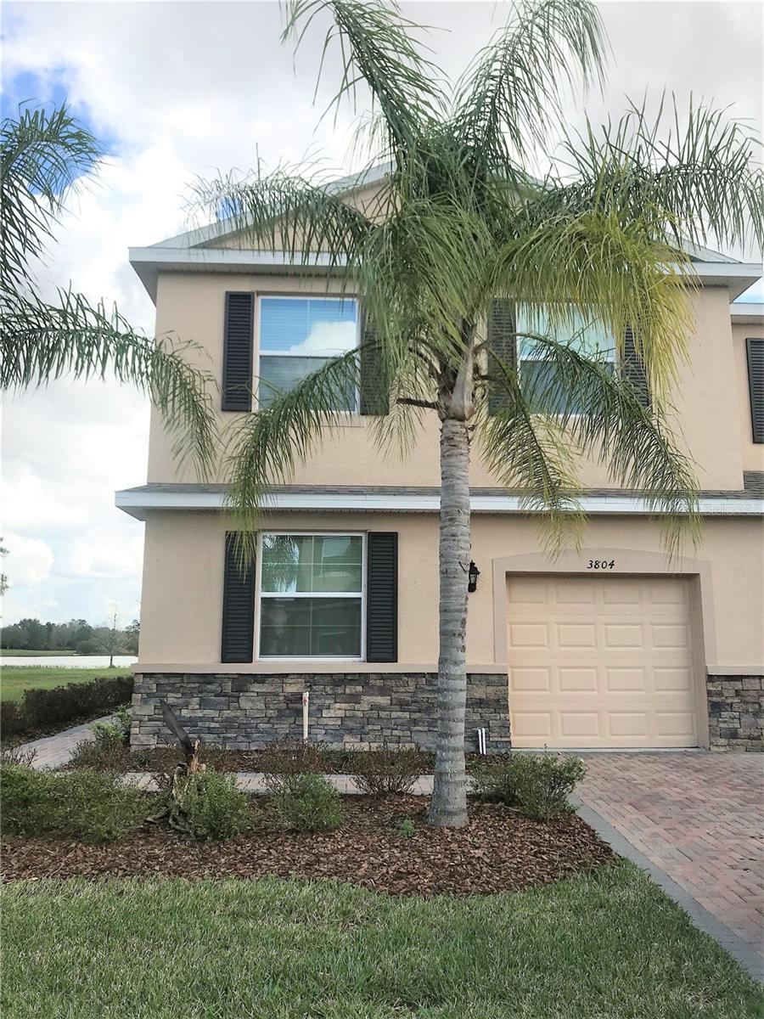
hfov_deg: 49.7
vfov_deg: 63.4
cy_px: 510
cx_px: 382
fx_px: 824
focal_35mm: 28
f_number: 1.8
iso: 20
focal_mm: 3.99
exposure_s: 1/1312
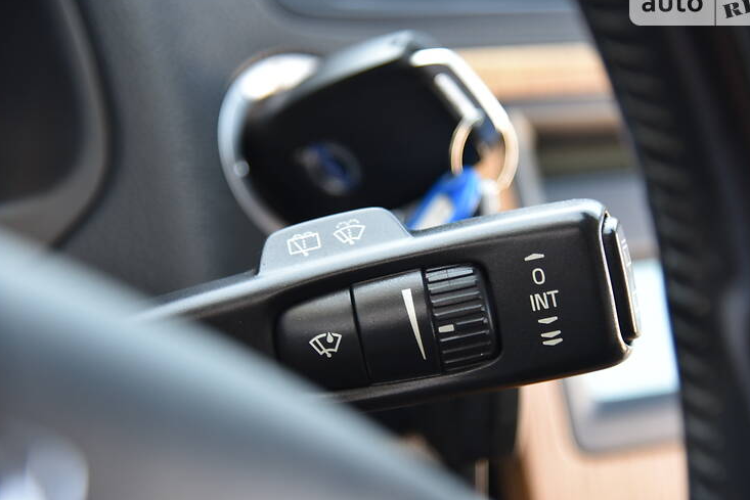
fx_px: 2500
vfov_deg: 11.4
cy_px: 242
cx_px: 383
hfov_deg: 17.1
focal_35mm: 120
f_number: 4
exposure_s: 1/125
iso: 800
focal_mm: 110
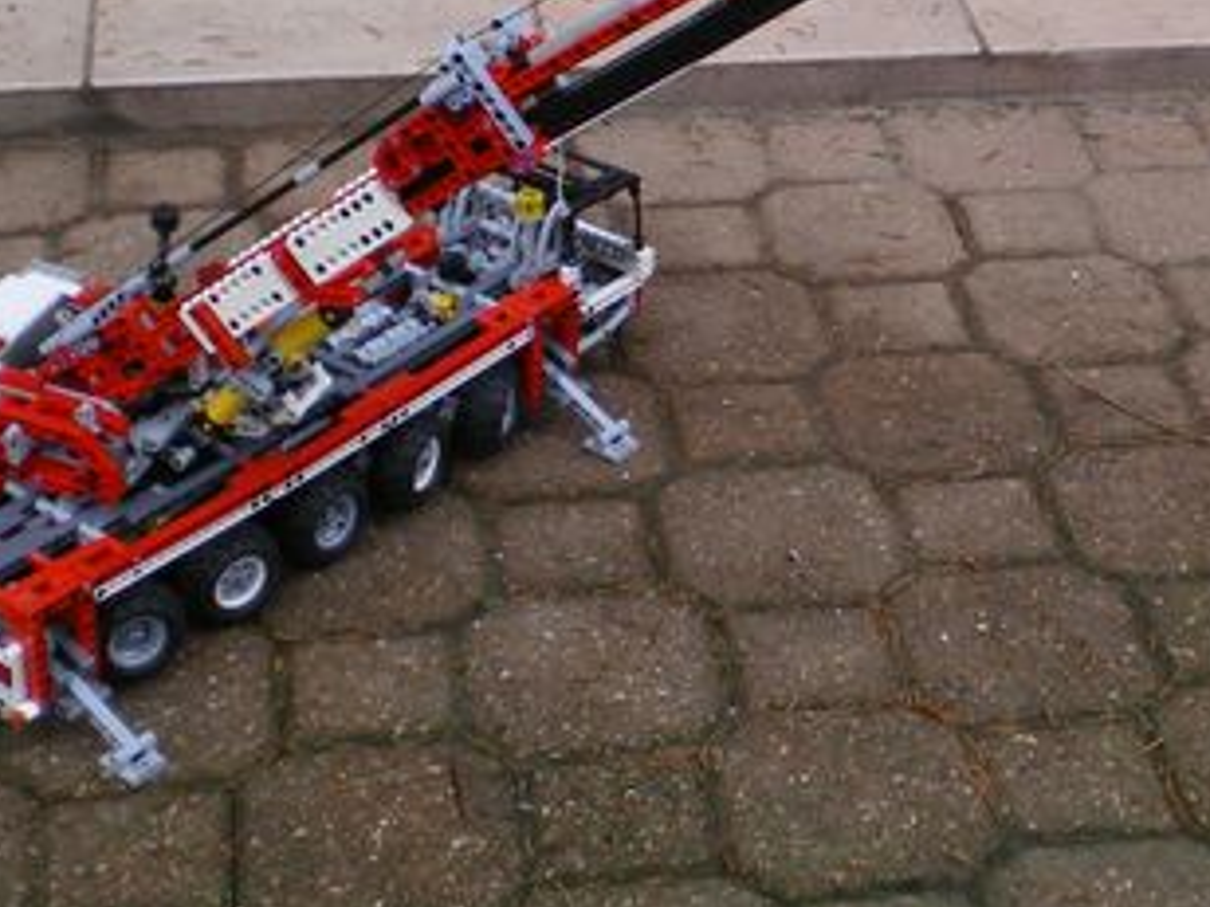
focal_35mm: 79
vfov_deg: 18.4
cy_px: 106
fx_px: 2761
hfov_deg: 24.5
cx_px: 849
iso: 64
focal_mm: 6.3
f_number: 3.1
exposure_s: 1/60
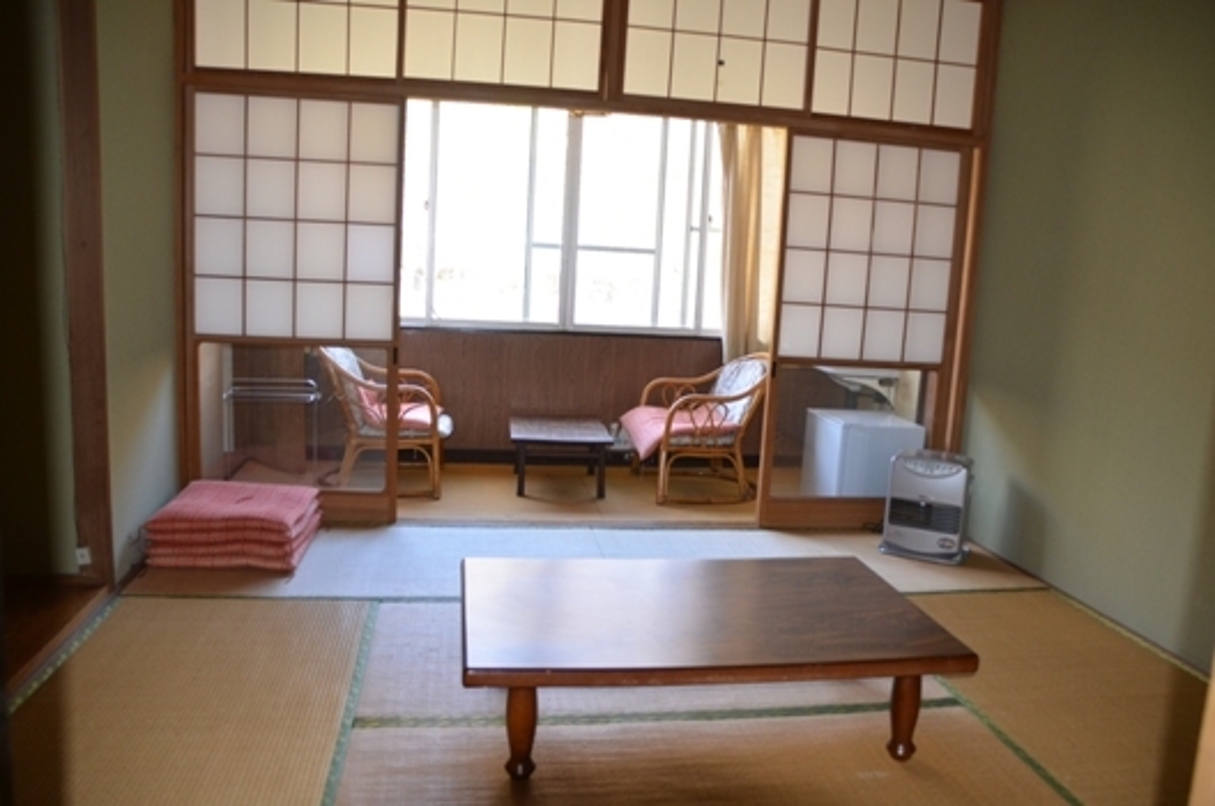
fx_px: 910
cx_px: 608
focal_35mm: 27
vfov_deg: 47.8
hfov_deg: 67.5
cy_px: 403
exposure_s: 1/80
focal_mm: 18
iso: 400
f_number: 3.5
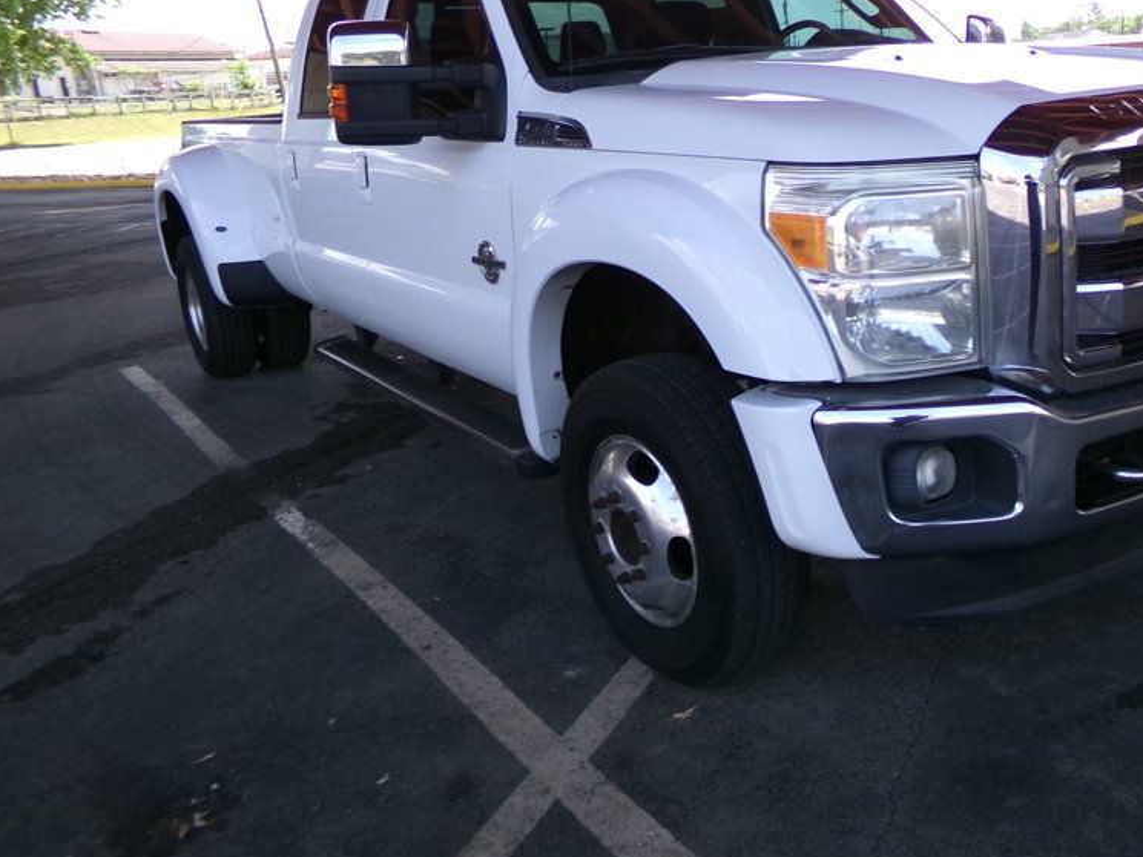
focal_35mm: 33
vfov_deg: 42.9
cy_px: 377
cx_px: 756
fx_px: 1090
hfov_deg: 54.3
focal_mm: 4.3
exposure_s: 1/200
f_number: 3.7
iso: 100
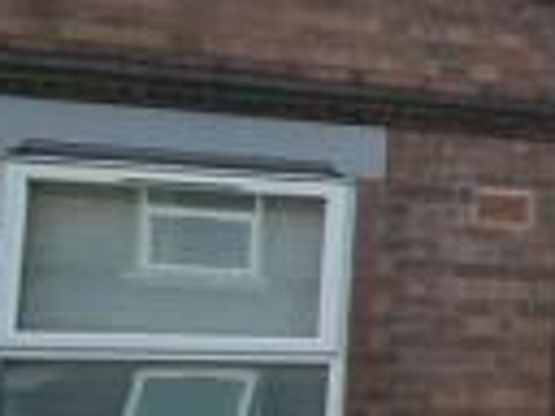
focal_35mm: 59
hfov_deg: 16.8
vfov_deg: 24.3
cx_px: 1238
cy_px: 358
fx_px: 946
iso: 80
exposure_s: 1/1996
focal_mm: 2.2
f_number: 2.2
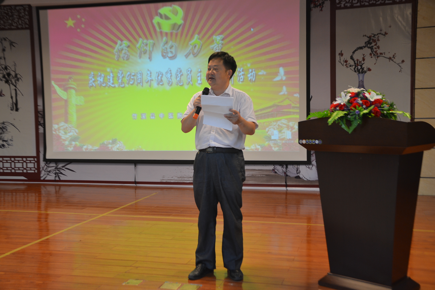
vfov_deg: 31.9
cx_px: 218
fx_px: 507
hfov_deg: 46.4
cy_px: 145
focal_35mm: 42
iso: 400
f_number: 4
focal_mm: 28
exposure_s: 1/30
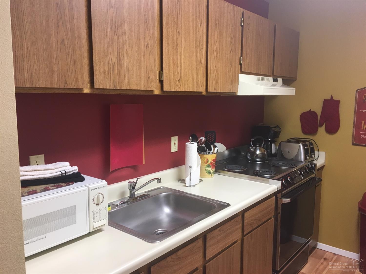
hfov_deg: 61.7
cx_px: 183
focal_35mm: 29
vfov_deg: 48.2
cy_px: 137
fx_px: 307
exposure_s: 1/30
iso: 32
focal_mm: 4.15
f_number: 2.2
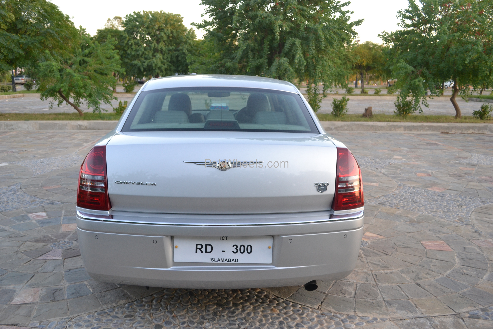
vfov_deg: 40.0
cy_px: 164
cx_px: 246
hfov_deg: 57.2
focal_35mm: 33
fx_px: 452
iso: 400
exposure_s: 1/80
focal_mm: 22
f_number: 4.5
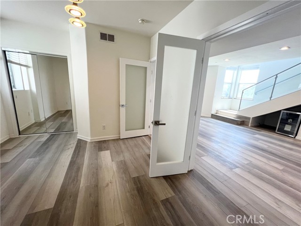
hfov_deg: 106.2
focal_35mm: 13
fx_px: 113
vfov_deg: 89.9
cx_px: 150
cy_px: 113
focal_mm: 1.57
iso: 100
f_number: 1.8
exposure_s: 1/120
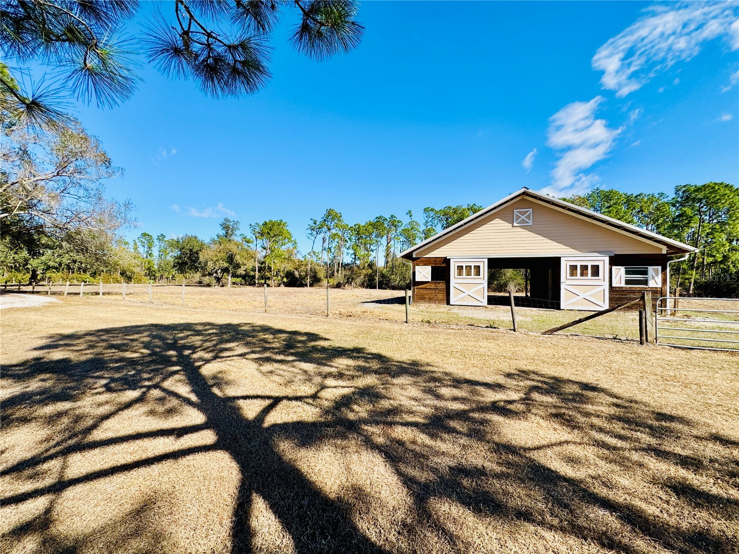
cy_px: 277
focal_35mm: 14
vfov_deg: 85.7
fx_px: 299
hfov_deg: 102.1
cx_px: 370
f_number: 2.2
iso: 50
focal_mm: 2.22
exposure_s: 1/1748
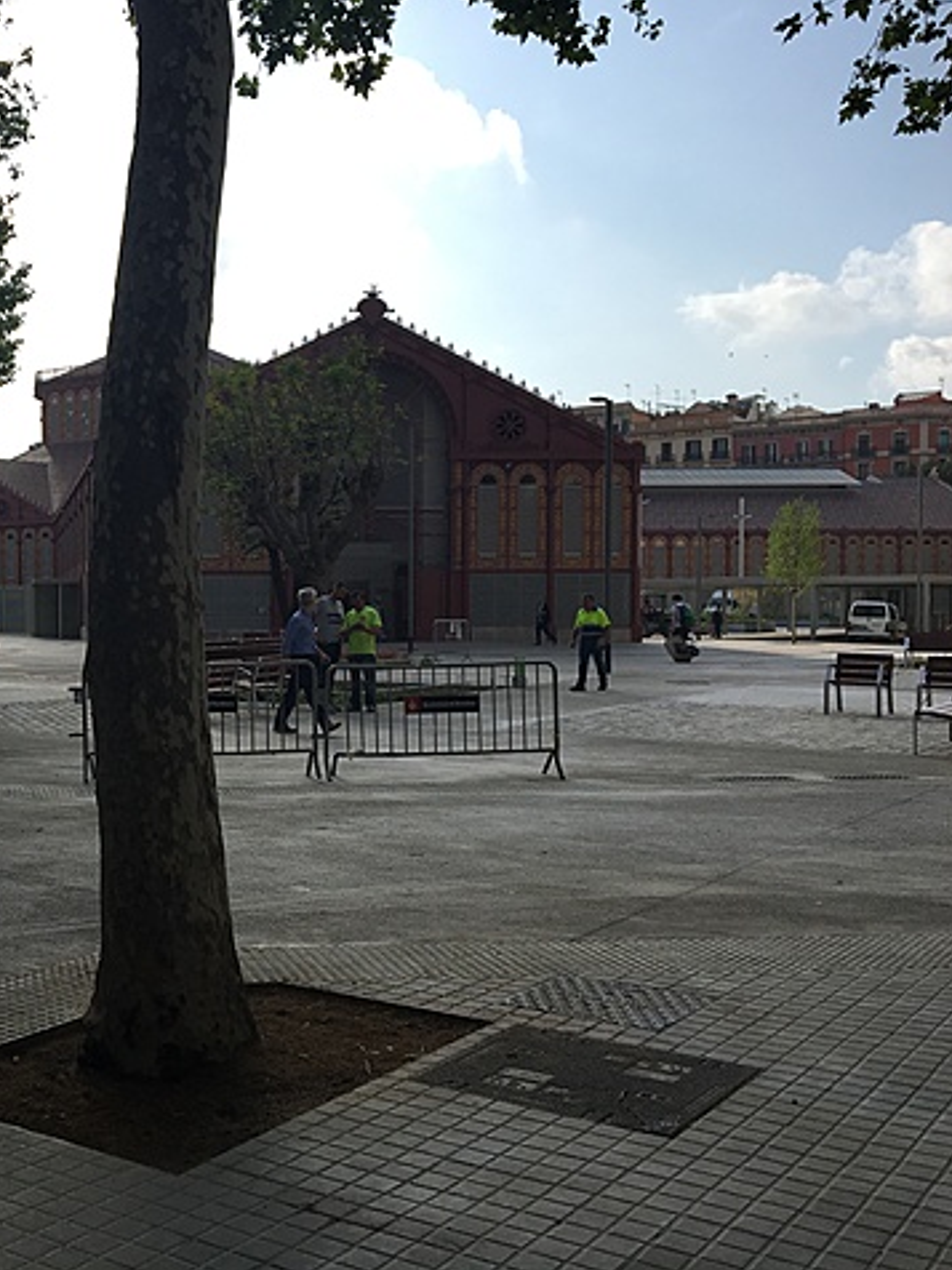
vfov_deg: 47.9
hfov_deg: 35.2
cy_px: 632
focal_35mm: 39
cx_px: 141
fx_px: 1430
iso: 25
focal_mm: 4.15
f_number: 2.2
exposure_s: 1/2024
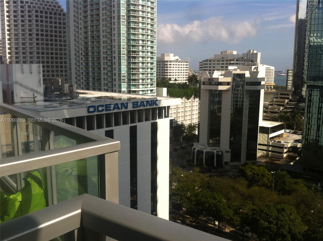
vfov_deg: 40.6
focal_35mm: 35
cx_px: 162
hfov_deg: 52.7
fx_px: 326
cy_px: 120
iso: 80
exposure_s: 1/1676
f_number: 2.8
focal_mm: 3.85
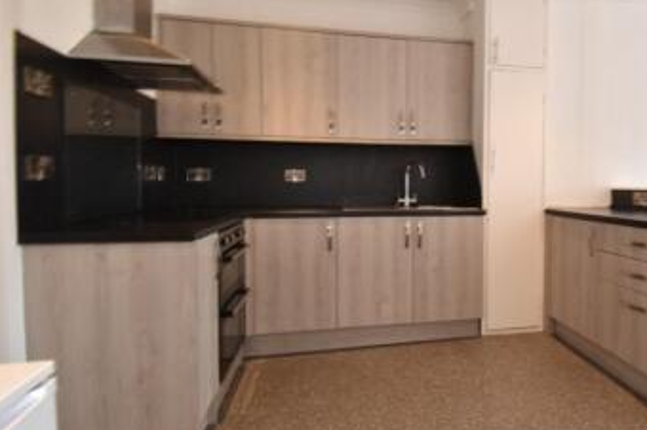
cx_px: 417
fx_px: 377
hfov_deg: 79.3
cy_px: 208
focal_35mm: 21
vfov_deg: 59.4
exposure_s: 1/1.6
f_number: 9
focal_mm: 10
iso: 100
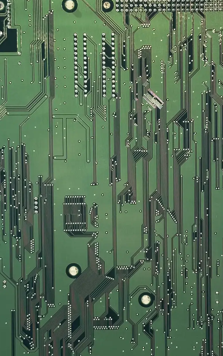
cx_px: 134
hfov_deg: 14.7
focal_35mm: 89
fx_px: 865
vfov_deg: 23.3
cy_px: 187
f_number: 1.78
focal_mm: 6.86
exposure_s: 1/50
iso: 100
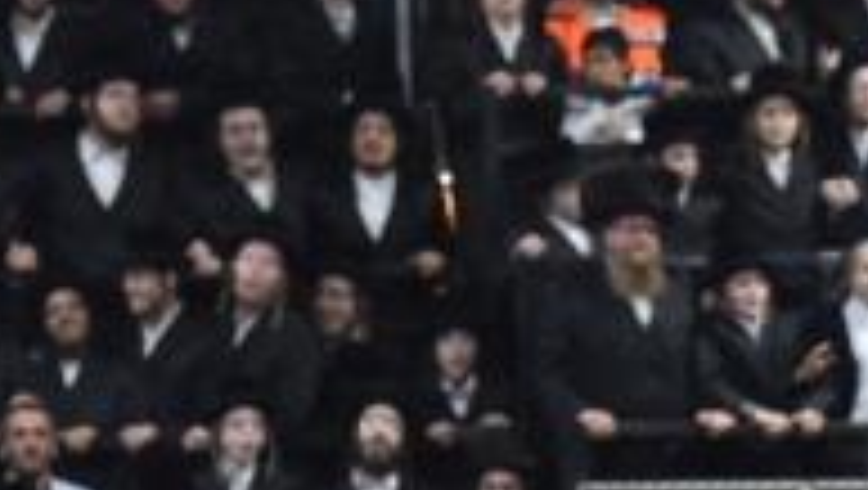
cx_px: 971
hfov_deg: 5.5
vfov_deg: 3.1
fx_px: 8962
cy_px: 1427
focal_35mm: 389
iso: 5000
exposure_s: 1/125
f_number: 5.6
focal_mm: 70
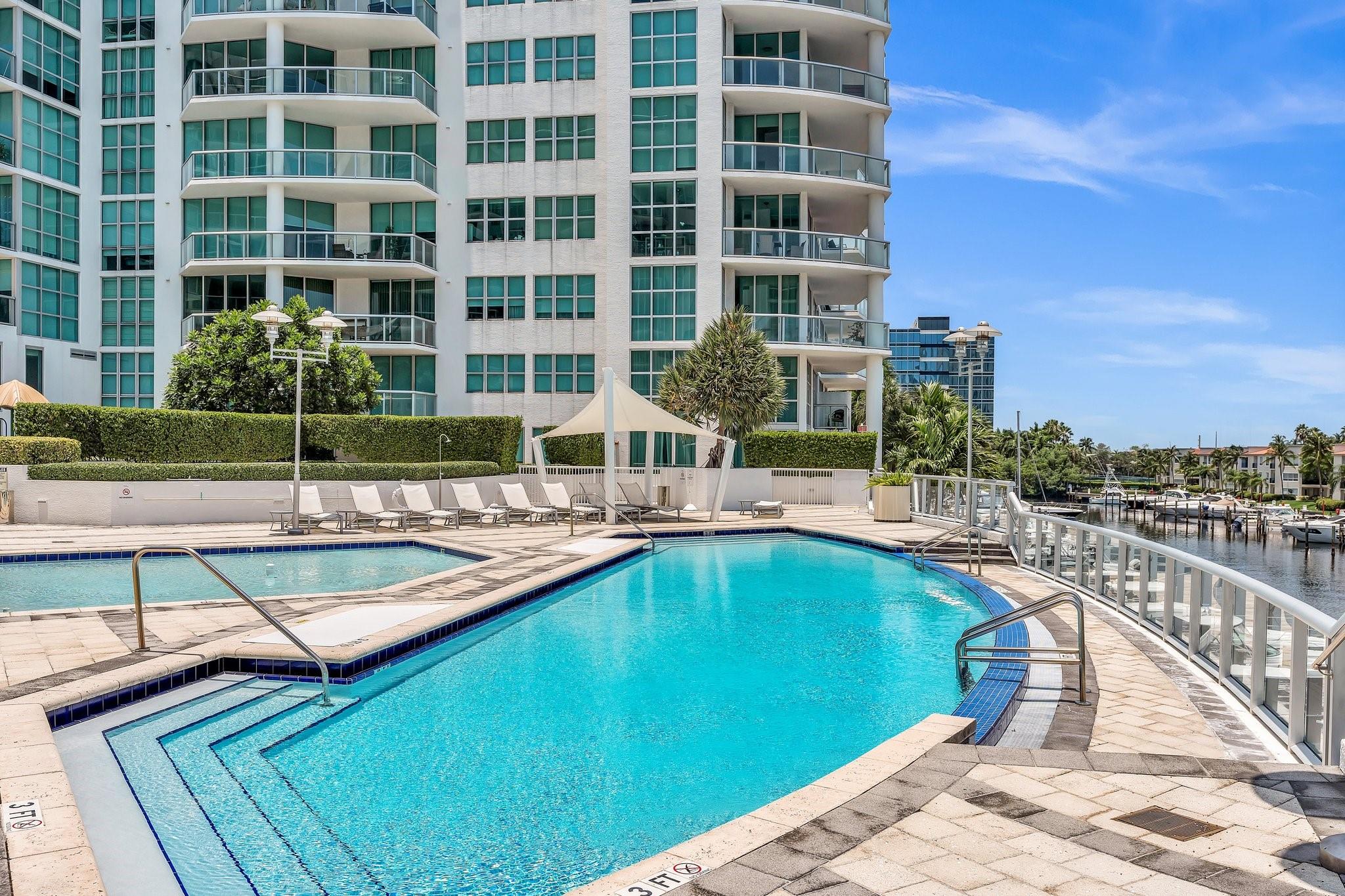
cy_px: 448
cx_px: 672
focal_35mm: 25
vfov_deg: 51.3
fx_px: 934
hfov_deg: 71.5
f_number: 8
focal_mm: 25
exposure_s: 1/1000
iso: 200
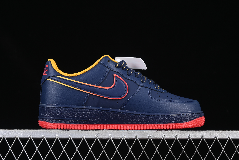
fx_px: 498
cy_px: 80
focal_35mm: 75
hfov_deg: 27.0
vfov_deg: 18.2
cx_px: 120
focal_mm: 50
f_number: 6.3
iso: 160
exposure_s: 1/60
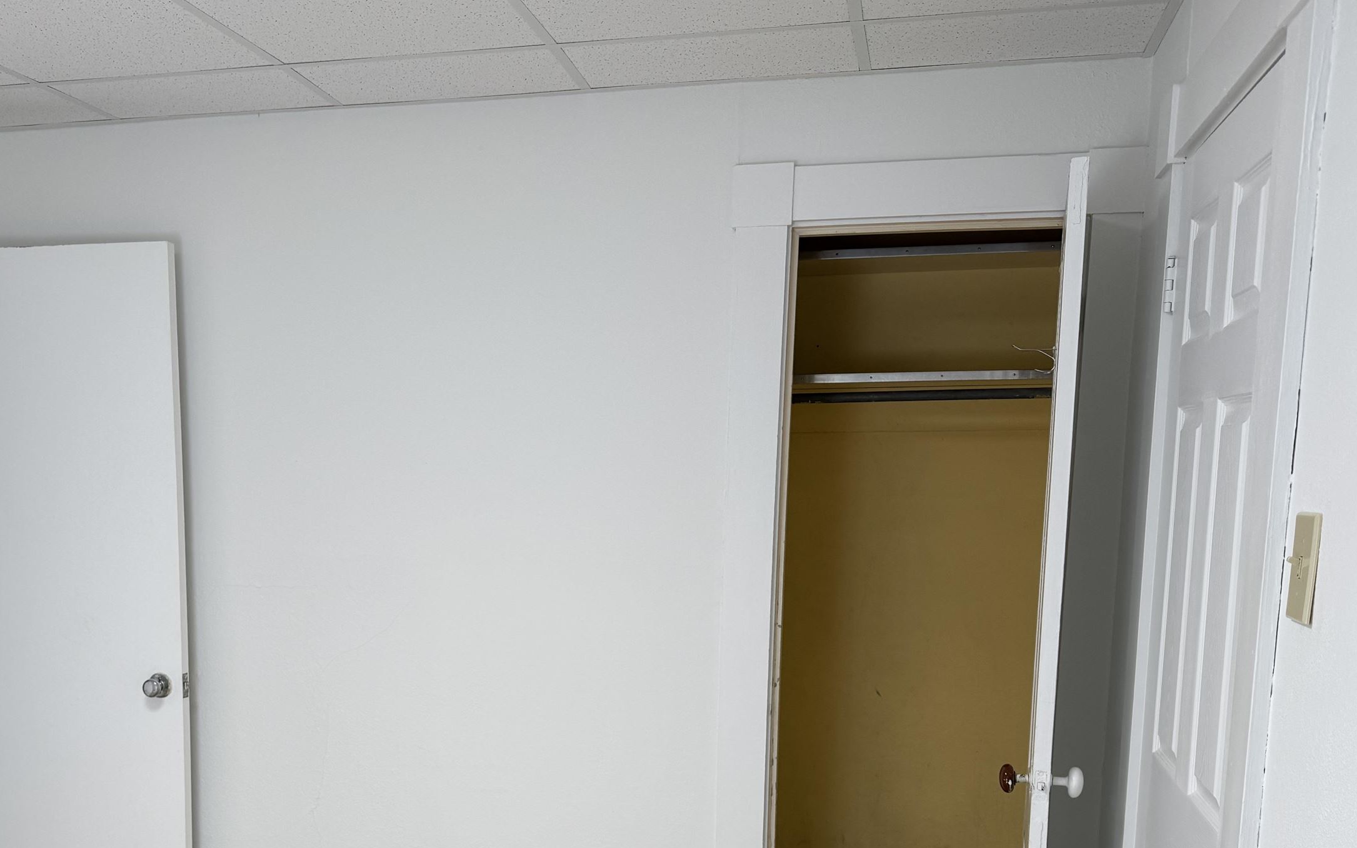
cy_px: 660
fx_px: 1331
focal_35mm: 36
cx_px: 516
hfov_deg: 53.5
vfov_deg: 34.4
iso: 80
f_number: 1.78
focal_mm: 6.76
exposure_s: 1/100
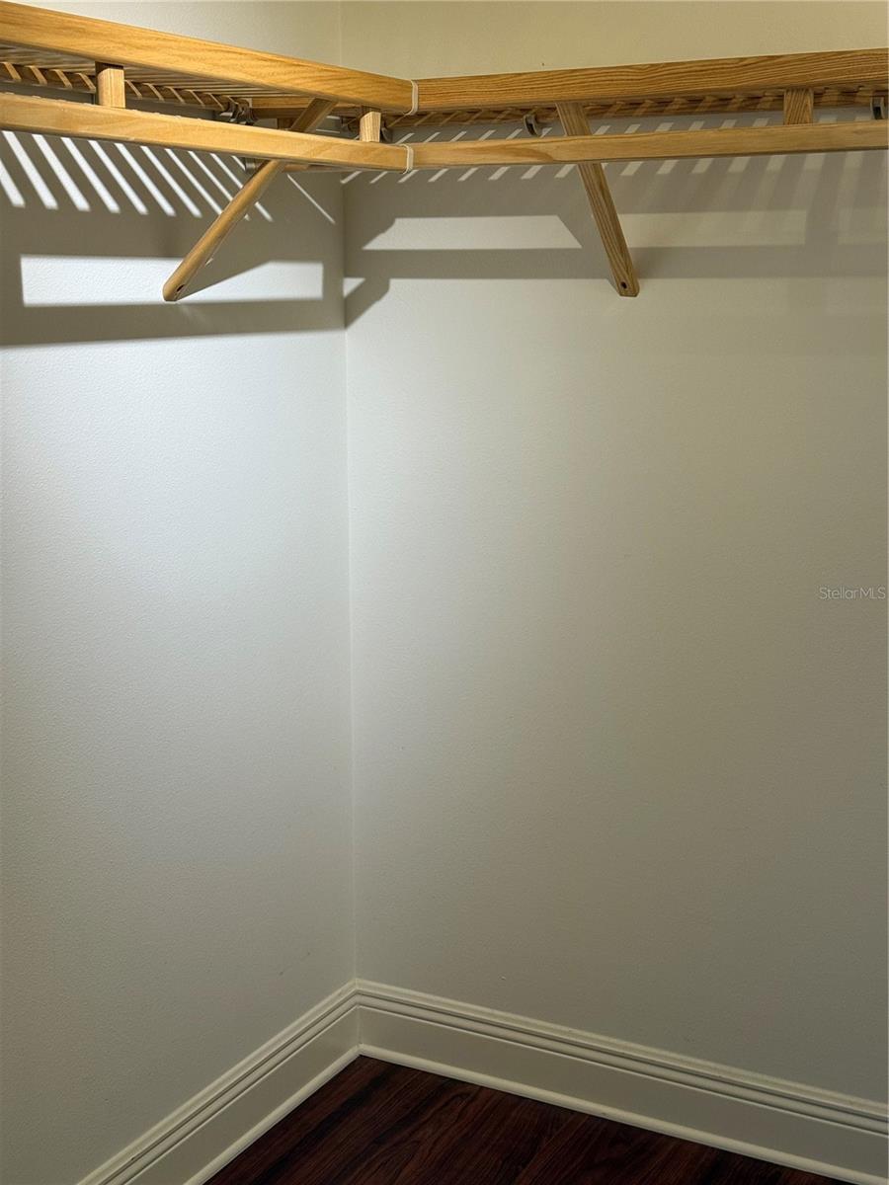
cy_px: 592
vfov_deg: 39.7
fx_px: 1644
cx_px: 444
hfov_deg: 30.3
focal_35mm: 48
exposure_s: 1/120
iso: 80
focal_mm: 6.76
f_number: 1.78
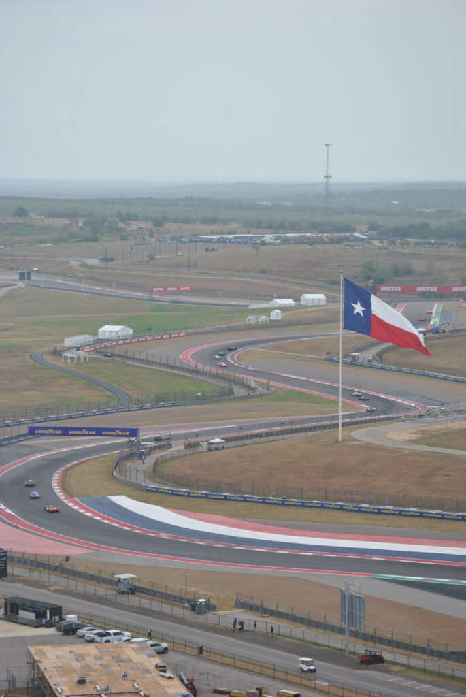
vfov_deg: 18.9
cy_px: 348
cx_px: 233
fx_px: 2092
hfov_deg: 12.7
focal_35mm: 108
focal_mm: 72
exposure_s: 1/500
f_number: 5.6
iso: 200
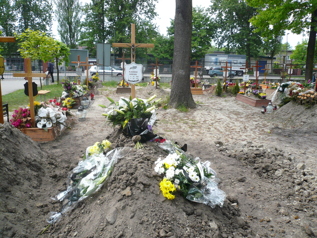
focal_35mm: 28
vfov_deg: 49.7
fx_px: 256
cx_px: 158
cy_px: 119
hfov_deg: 63.4
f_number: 2.8
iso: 100
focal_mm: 4.6
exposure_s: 1/500
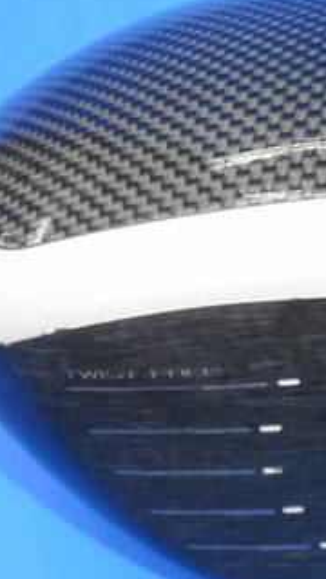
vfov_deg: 19.3
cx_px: 398
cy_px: 335
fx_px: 1706
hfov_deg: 10.7
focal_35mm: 111
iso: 320
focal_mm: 9.1
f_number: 4.9
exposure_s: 1/60
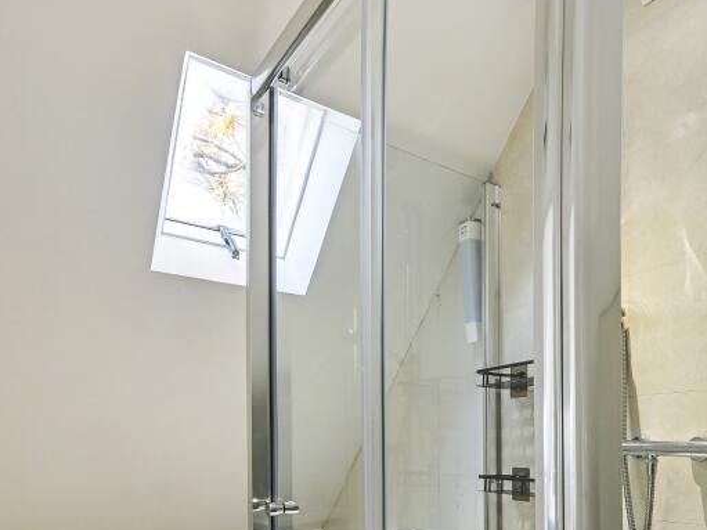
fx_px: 551
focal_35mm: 27
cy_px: 457
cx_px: 463
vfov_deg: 47.2
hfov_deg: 63.9
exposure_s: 1/4
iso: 250
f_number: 8
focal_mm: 14
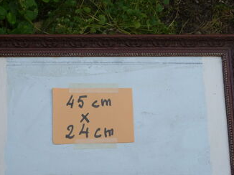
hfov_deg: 34.3
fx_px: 378
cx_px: 95
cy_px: 128
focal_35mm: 56
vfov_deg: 25.8
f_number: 3.8
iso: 100
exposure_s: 1/100
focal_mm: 6.3
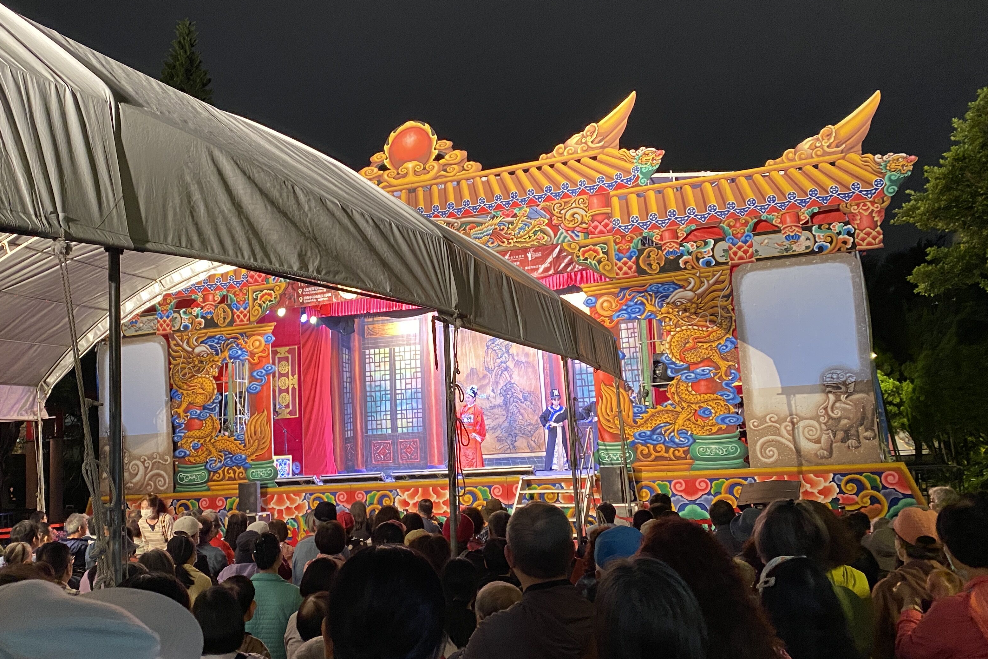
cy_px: 343
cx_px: 429
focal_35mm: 35
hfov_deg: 54.3
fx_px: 961
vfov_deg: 37.8
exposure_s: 1/60
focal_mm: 4.25
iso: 400
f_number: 1.8
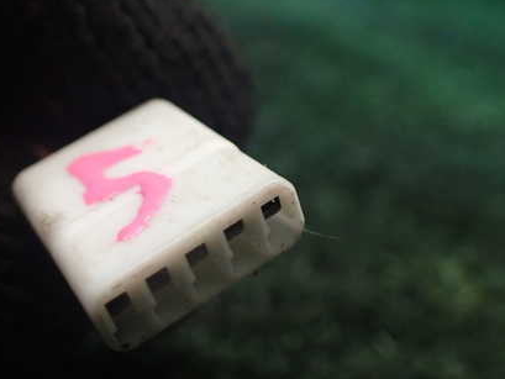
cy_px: 205
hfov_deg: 42.5
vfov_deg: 32.9
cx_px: 177
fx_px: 642
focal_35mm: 44
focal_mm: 5.4
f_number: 2.3
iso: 500
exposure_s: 1/125
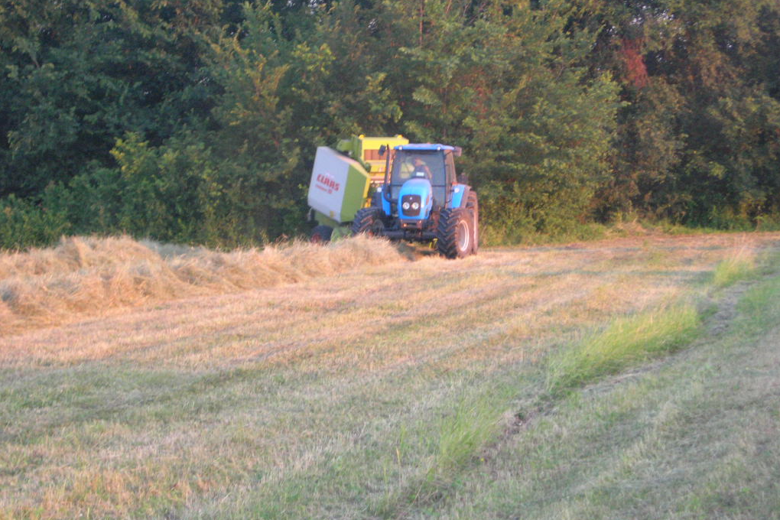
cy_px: 248
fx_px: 2556
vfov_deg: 11.6
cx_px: 391
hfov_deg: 17.3
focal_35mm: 118
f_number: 4.9
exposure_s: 1/82
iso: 200
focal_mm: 23.4
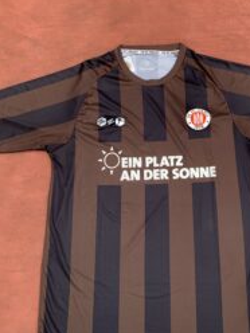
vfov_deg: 44.8
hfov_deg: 34.2
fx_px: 404
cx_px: 157
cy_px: 177
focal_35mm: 42
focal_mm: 4.25
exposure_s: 1/306
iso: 25
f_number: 1.8
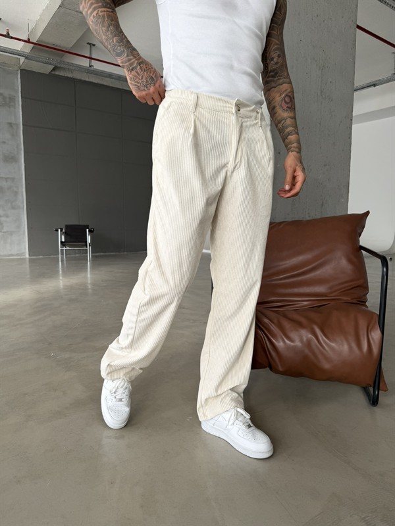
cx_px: 198
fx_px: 365
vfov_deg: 71.6
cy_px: 263
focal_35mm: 24
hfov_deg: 56.8
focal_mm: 6.76
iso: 64
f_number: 1.78
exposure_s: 1/232
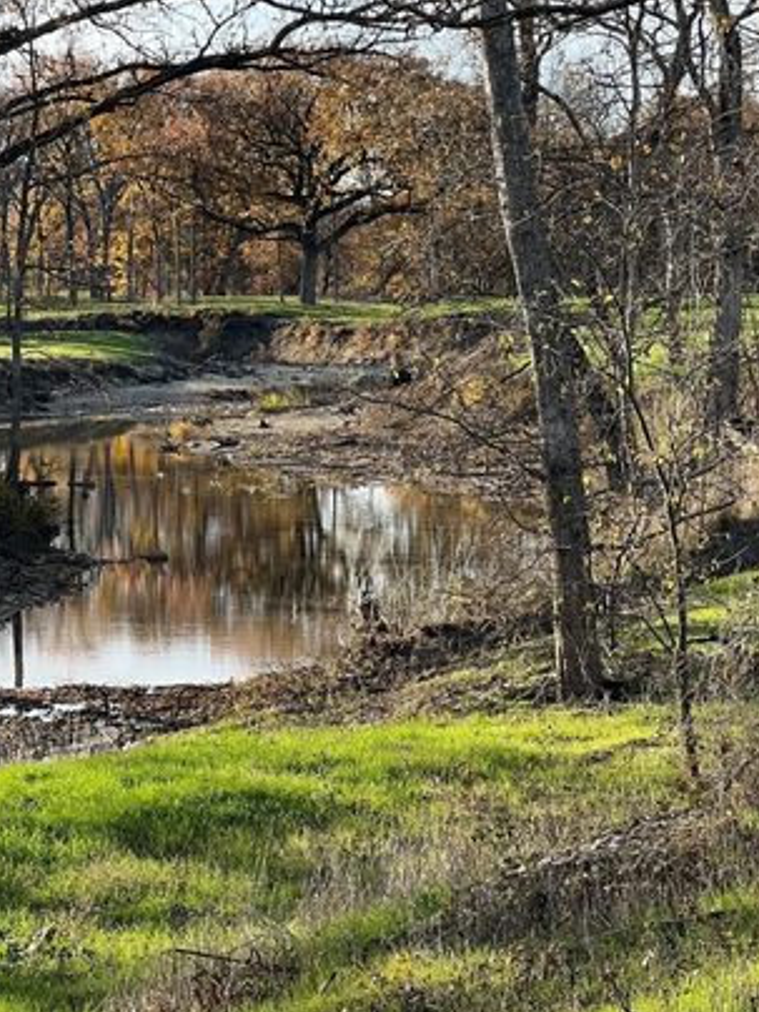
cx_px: 356
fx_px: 3713
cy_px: 490
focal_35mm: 127
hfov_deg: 11.7
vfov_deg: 15.5
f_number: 2.8
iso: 32
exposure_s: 1/260
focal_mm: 9
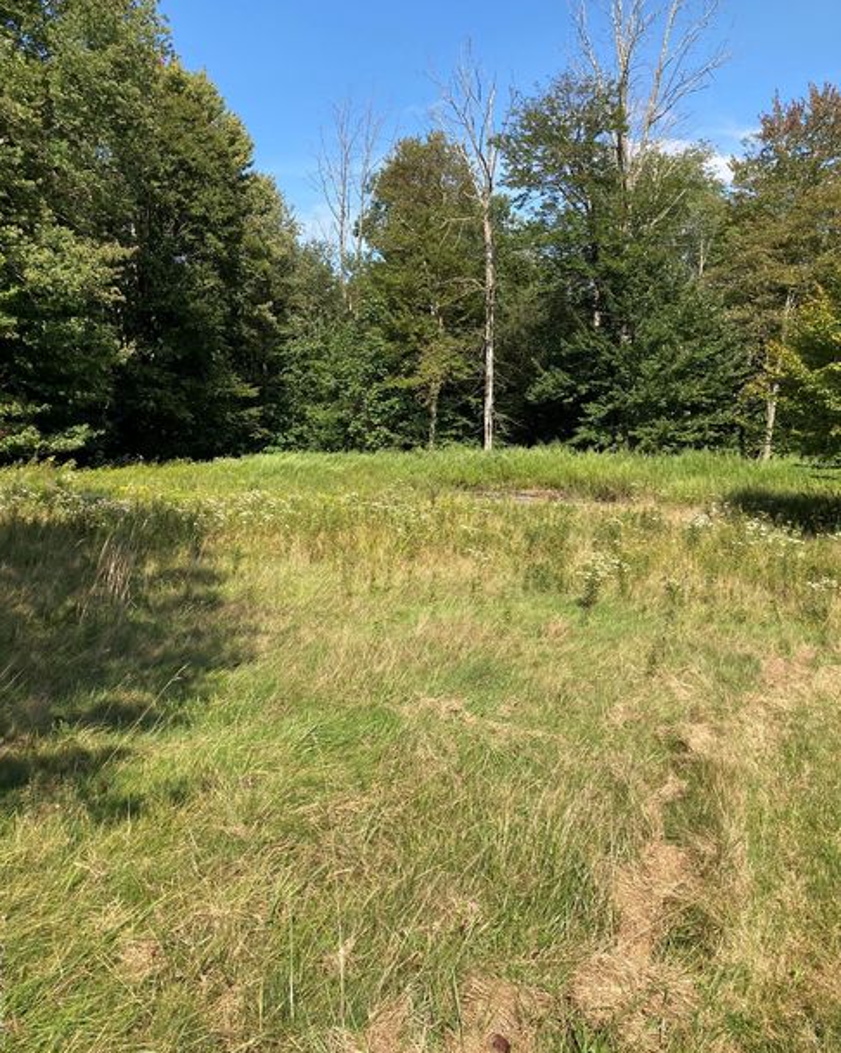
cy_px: 481
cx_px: 417
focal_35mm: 30
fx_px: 934
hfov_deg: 48.5
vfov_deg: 58.7
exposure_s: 1/1156
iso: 20
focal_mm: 3.99
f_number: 1.8
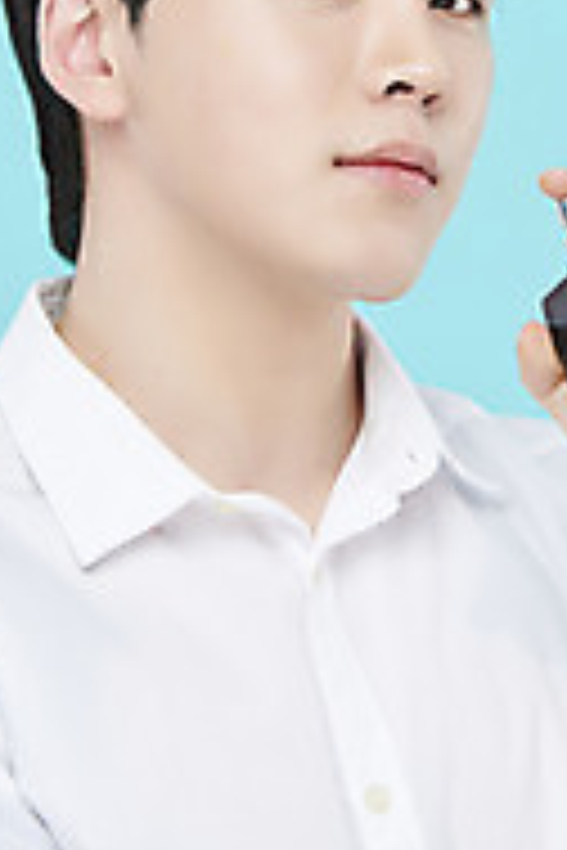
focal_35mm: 350
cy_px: -13
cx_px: 317
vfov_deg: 5.9
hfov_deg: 3.9
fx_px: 8268
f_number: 7.1
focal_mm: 165
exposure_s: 1/125
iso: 64
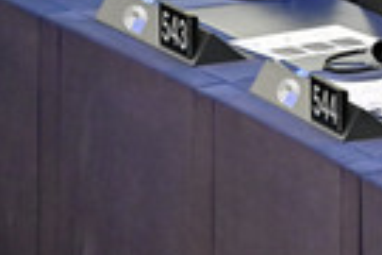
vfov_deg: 1.1
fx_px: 13114
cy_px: -51
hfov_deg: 1.7
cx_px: 566
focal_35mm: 1236
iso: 6400
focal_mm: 370
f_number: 6.3
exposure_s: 1/500
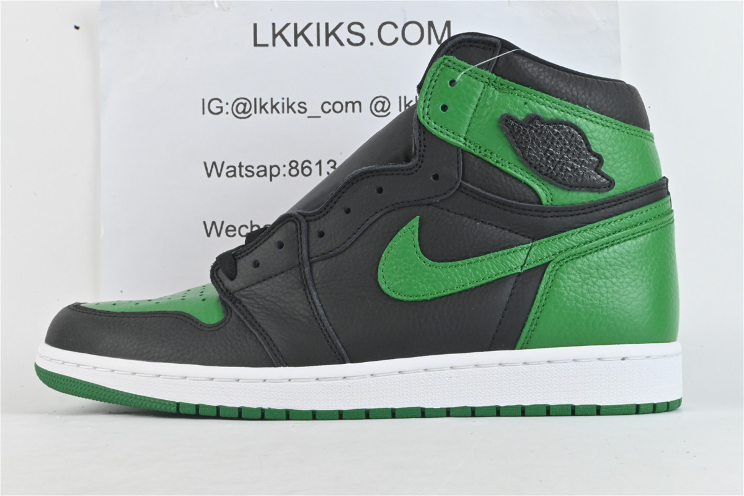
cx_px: 372
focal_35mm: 56
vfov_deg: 24.4
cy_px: 248
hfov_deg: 35.9
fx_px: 1147
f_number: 36
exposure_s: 1/10
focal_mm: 37
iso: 1600
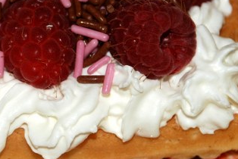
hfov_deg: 6.0
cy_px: 36
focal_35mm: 344
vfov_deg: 4.0
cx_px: 23
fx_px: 2276
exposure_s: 1/60
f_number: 5.6
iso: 200
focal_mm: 90
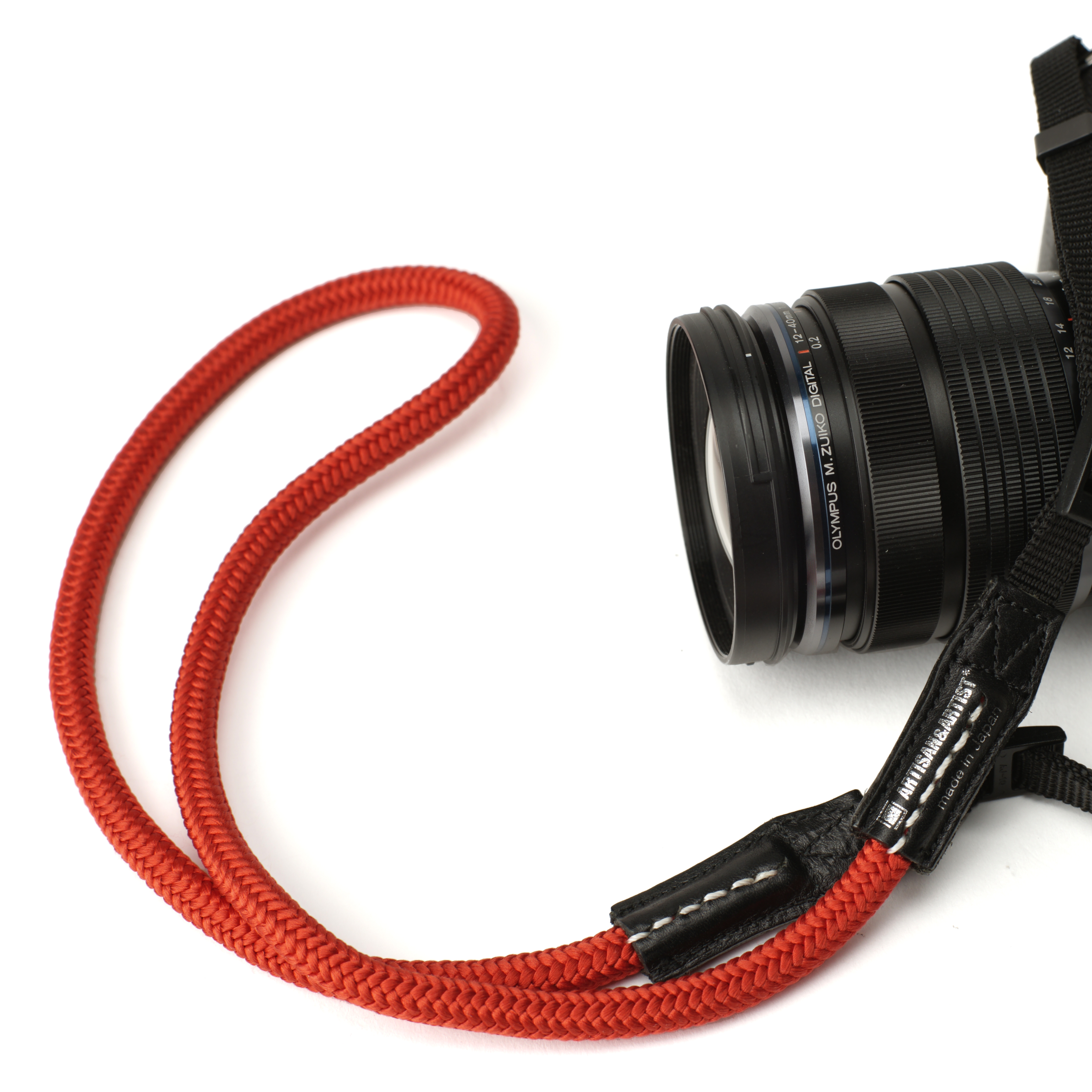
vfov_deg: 26.9
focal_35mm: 64
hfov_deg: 26.6
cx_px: 783
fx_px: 2284
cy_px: 546
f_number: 9
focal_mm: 50
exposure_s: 1/60
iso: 100
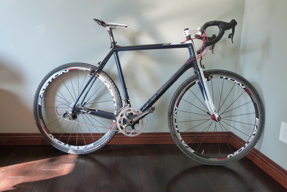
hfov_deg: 67.4
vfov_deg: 48.0
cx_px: 146
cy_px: 94
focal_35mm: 27
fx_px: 215
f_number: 2.8
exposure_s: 1/30
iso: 400
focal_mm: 4.5
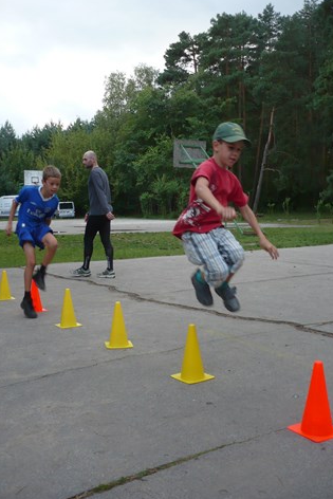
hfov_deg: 36.0
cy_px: 248
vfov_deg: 51.9
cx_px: 163
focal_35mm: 37
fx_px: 513
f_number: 2.8
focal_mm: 5.8
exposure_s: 1/125
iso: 100
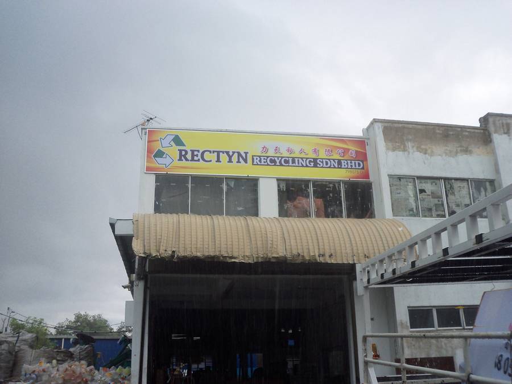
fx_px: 503
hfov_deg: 54.0
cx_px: 256
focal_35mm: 34
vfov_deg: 41.8
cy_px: 192
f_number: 2.9
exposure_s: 1/125
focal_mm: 5.7
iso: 80
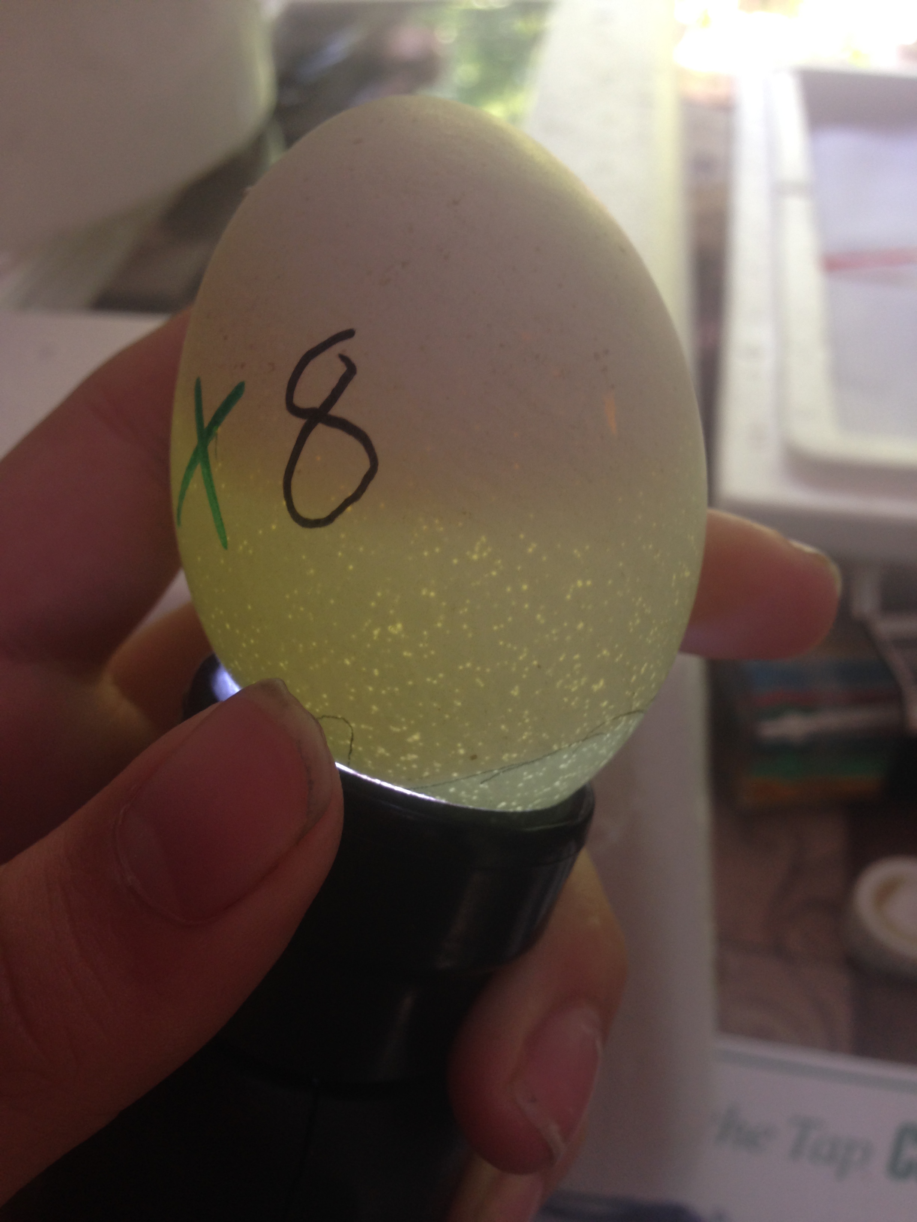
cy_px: 611
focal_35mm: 33
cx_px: 458
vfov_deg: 55.4
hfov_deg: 42.9
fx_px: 1166
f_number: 2.4
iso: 50
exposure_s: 1/20
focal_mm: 4.12
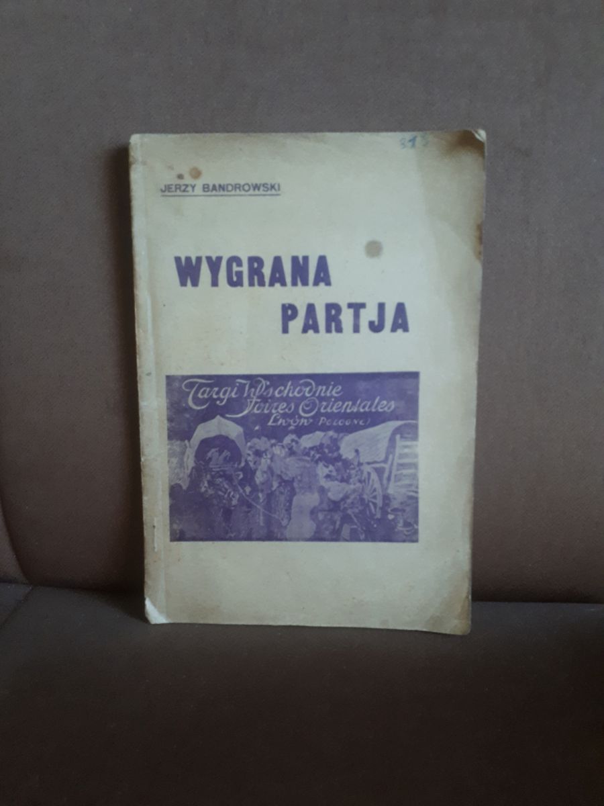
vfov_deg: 65.3
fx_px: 628
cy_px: 403
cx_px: 302
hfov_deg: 51.4
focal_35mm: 27
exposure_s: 1/15
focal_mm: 3.6
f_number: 1.9
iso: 250
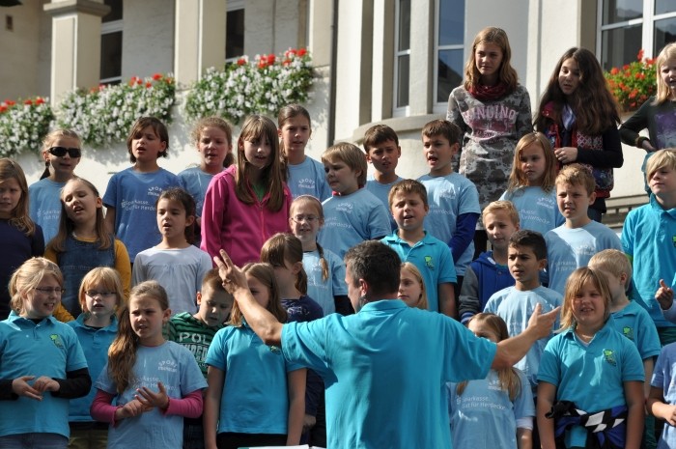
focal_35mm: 147
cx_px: 338
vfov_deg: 9.3
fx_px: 2757
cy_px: 224
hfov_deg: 14.0
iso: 200
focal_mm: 98
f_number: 7.1
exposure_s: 1/640
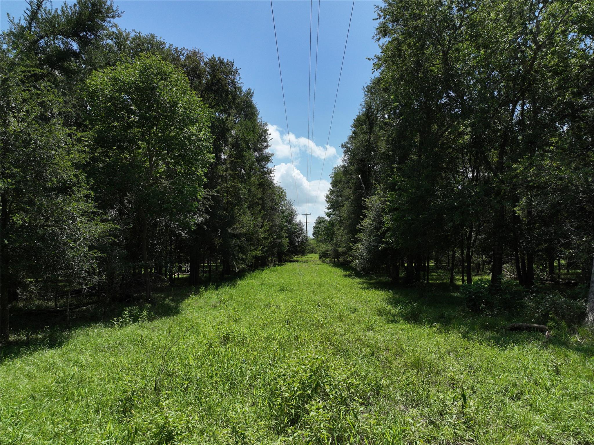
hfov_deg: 71.6
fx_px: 412
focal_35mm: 24
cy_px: 222
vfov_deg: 56.8
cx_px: 297
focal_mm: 12.29
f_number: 2.8
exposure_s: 1/2500
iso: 120
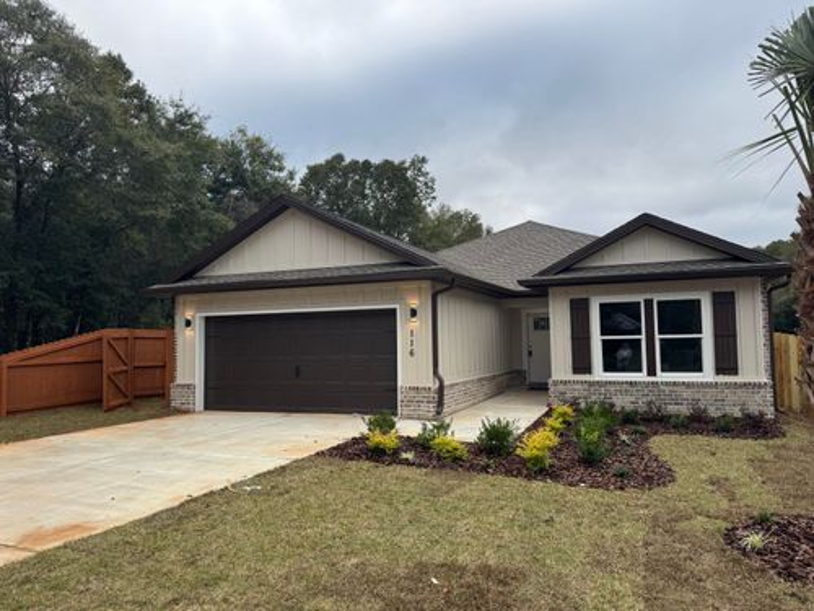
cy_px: 306
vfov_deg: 56.8
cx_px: 407
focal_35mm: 24
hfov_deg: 71.6
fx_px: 564
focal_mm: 6.76
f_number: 1.78
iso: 80
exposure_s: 1/1721
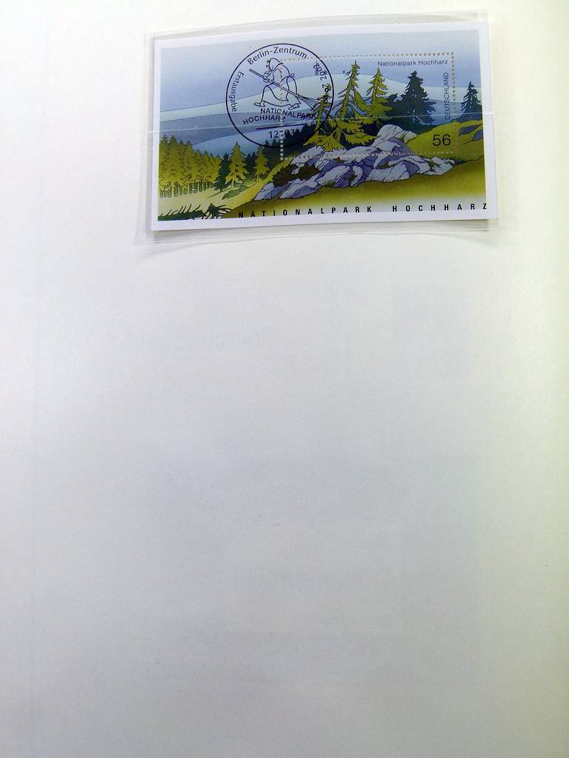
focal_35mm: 39
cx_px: 284
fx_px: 855
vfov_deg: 47.9
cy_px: 379
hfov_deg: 36.8
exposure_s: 1/160
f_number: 4
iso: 100
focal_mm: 7
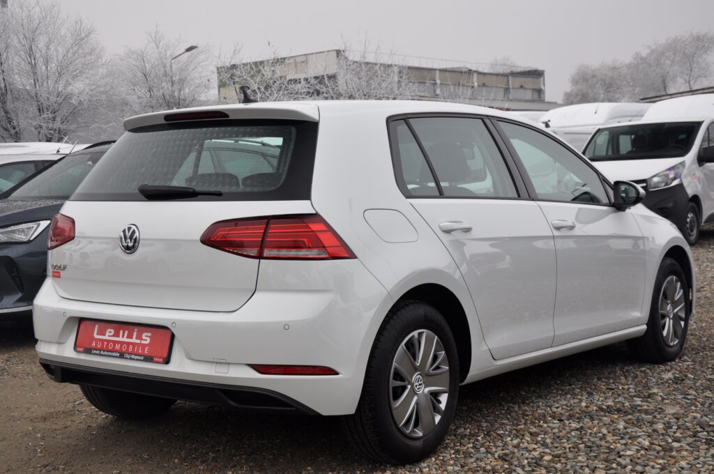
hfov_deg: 38.9
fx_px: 1010
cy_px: 237
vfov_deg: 26.4
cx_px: 357
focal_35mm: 51
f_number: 7.1
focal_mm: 34
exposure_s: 1/200
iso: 500
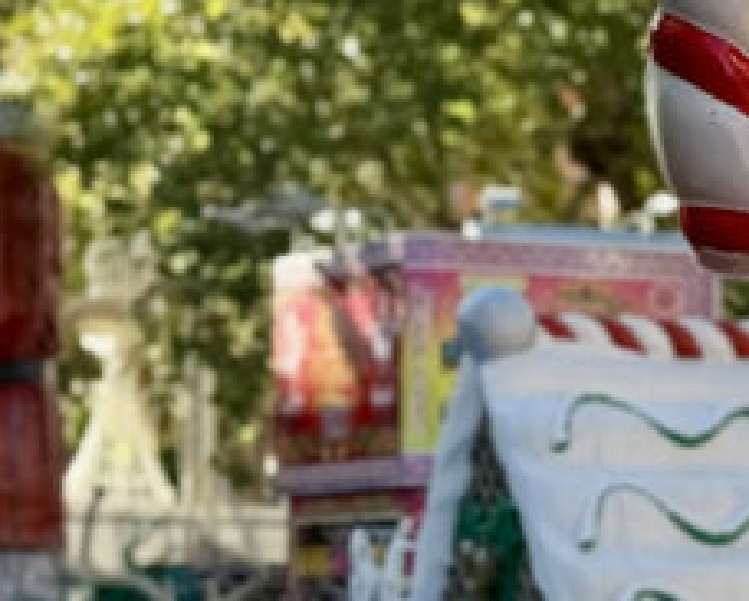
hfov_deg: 8.9
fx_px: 4661
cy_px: 548
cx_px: 1232
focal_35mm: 210
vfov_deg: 7.4
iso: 64
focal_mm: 6.76
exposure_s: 1/865
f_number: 1.78
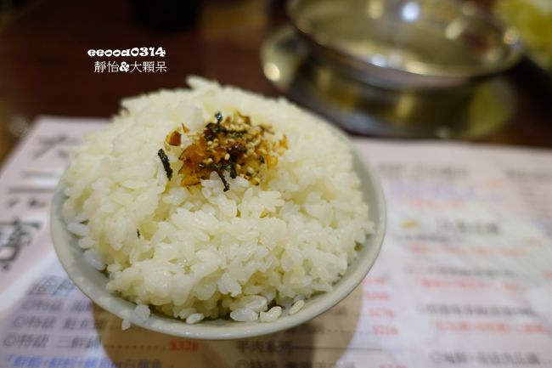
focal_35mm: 24
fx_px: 368
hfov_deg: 73.8
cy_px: 184
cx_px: 276
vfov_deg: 53.1
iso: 250
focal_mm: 8.8
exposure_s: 1/30
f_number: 1.8
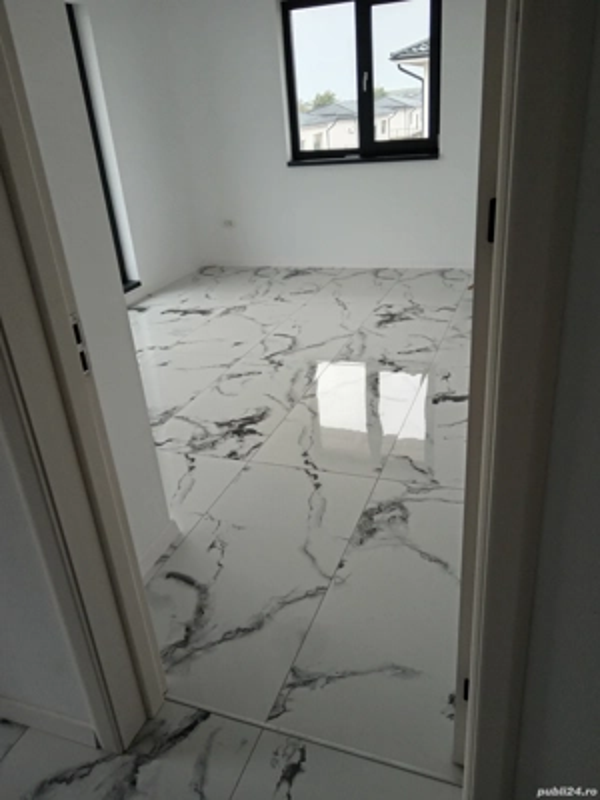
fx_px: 624
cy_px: 400
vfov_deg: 65.3
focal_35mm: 27
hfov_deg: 51.4
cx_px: 300
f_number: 1.9
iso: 573
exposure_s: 1/100
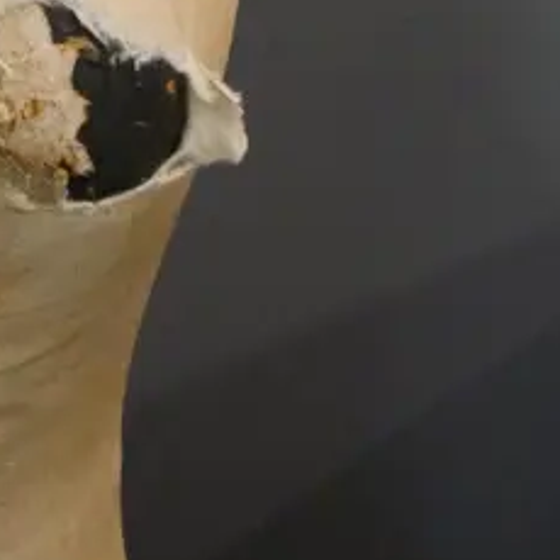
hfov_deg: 12.4
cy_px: -475
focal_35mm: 134
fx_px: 2453
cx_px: -287
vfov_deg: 11.9
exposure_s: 1/160
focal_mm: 17
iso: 3200
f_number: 5
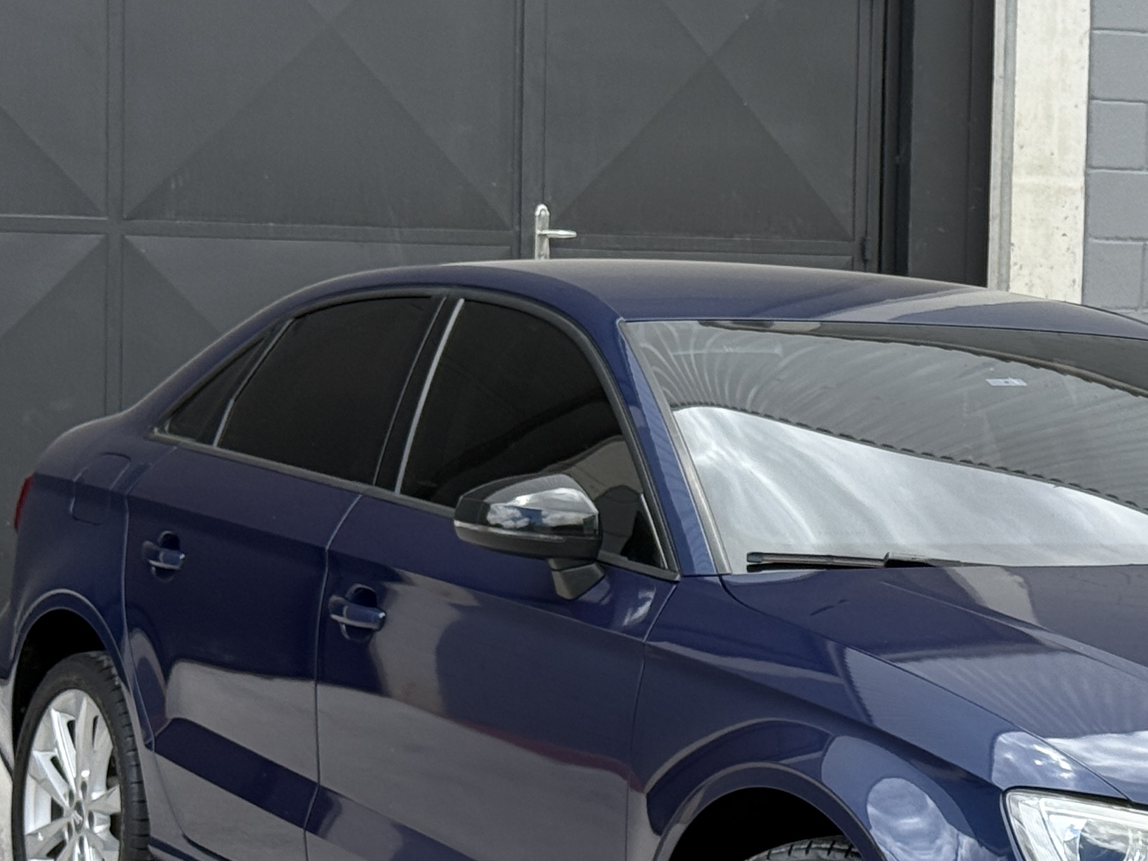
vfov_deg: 12.6
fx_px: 3913
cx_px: 1044
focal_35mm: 118
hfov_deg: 16.5
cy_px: 484
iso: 80
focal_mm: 6.76
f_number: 1.78
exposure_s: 1/1513
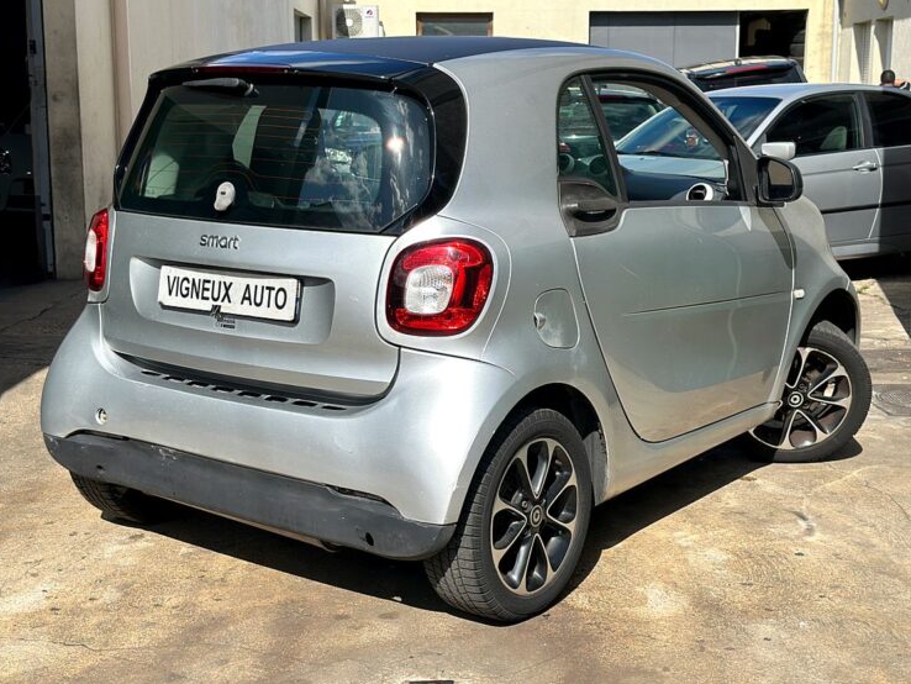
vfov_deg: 28.0
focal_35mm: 52
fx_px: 1369
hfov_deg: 36.8
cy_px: 319
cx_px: 476
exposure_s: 1/3731
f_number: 1.78
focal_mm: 6.86
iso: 64
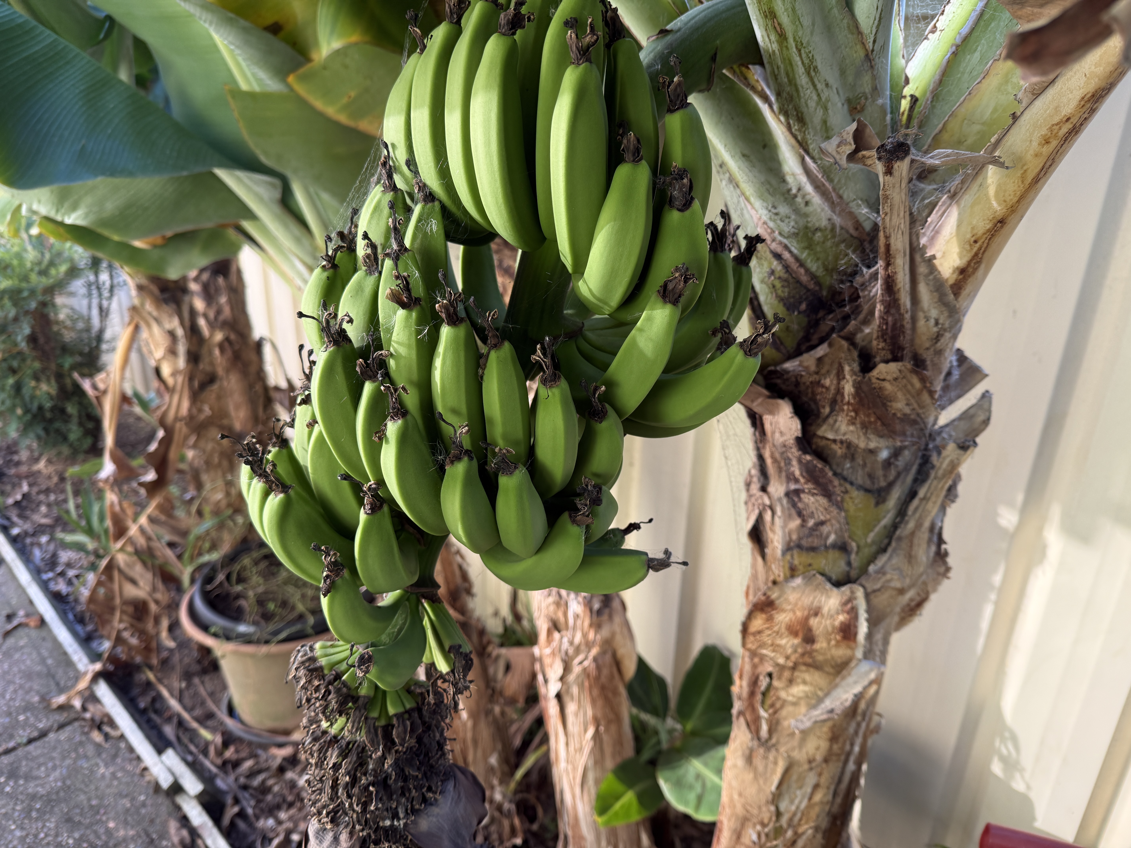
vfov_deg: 56.8
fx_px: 784
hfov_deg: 71.6
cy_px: 424
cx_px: 566
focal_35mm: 24
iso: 125
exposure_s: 1/188
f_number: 1.78
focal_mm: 6.76
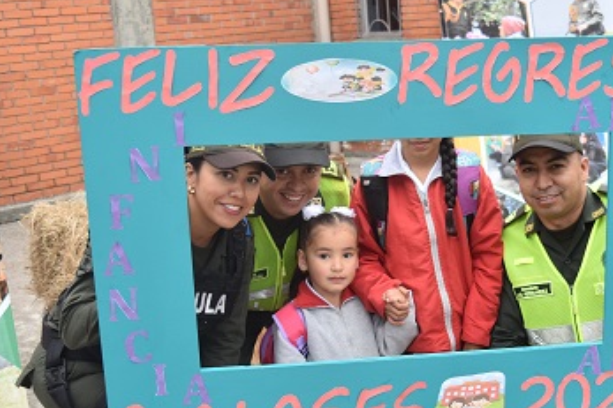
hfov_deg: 30.8
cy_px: 237
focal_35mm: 65
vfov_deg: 20.9
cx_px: 413
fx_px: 1104
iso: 400
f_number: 4.5
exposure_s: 1/80
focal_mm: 25
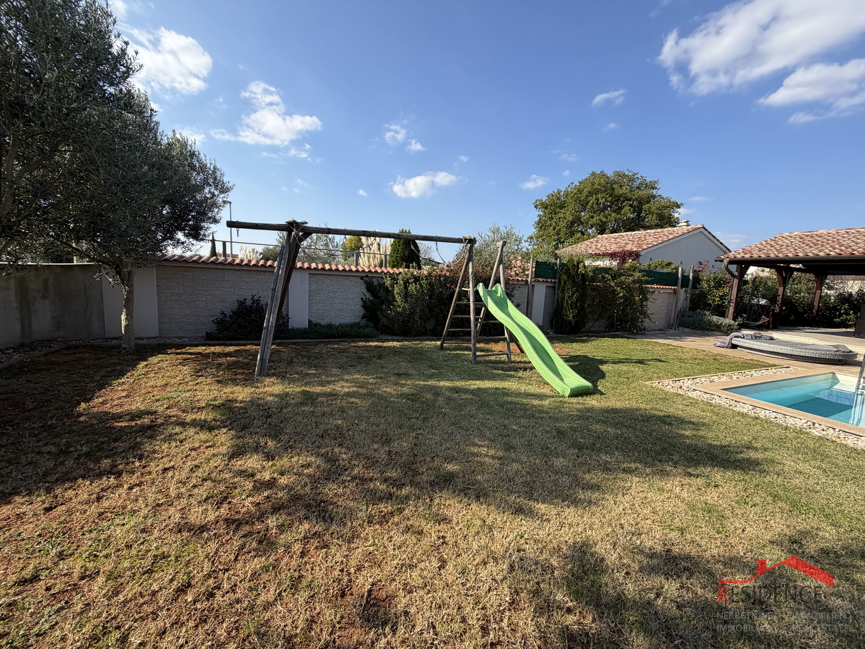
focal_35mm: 14
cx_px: 432
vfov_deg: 85.7
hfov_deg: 102.1
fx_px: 350
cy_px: 324
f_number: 2.2
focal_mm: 2.22
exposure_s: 1/770
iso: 32
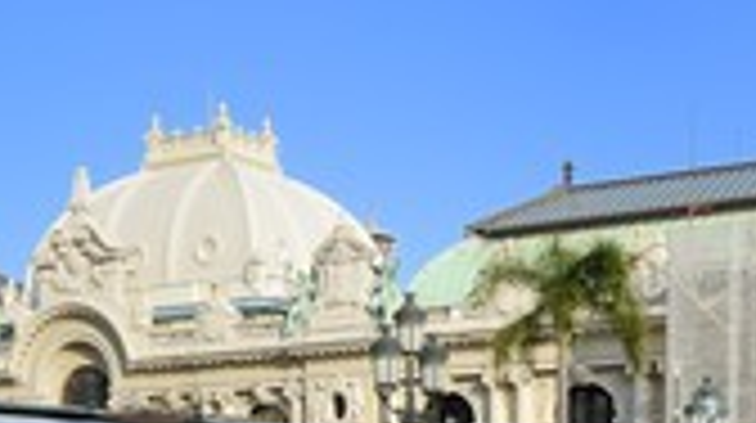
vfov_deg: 15.1
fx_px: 1522
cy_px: 540
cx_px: 220
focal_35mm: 76
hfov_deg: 27.6
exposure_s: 1/160
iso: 200
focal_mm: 29
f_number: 11
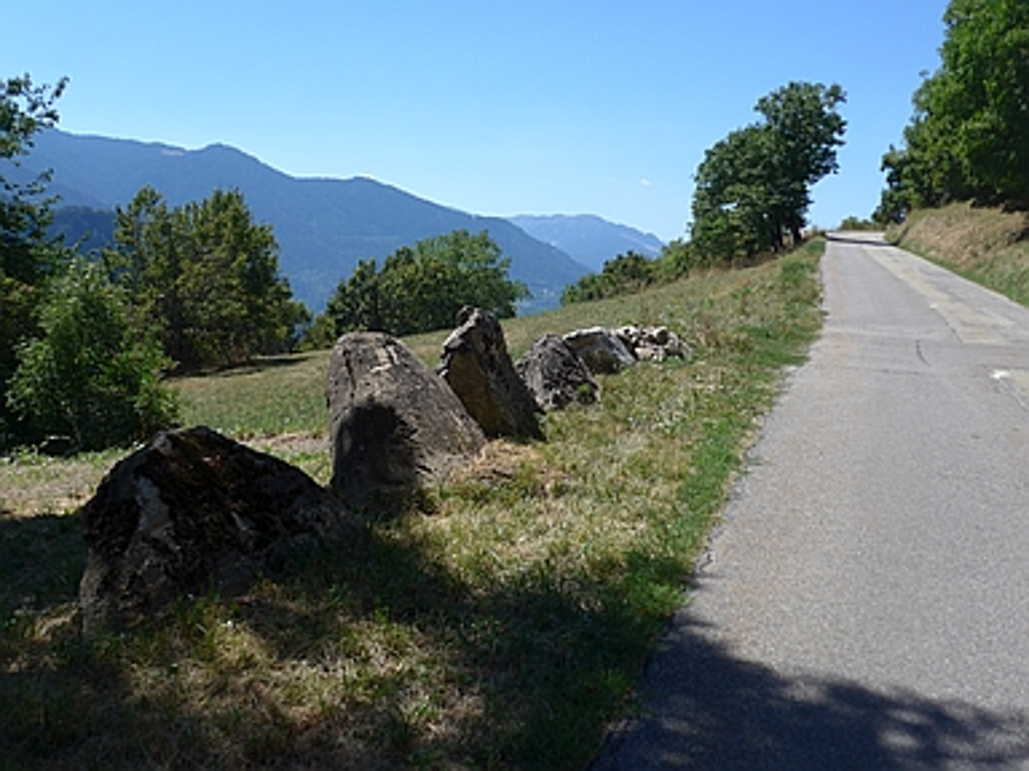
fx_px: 1308
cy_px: 386
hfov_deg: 42.9
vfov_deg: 32.9
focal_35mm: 44
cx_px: 514
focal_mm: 9
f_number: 2.8
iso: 80
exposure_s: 1/1600
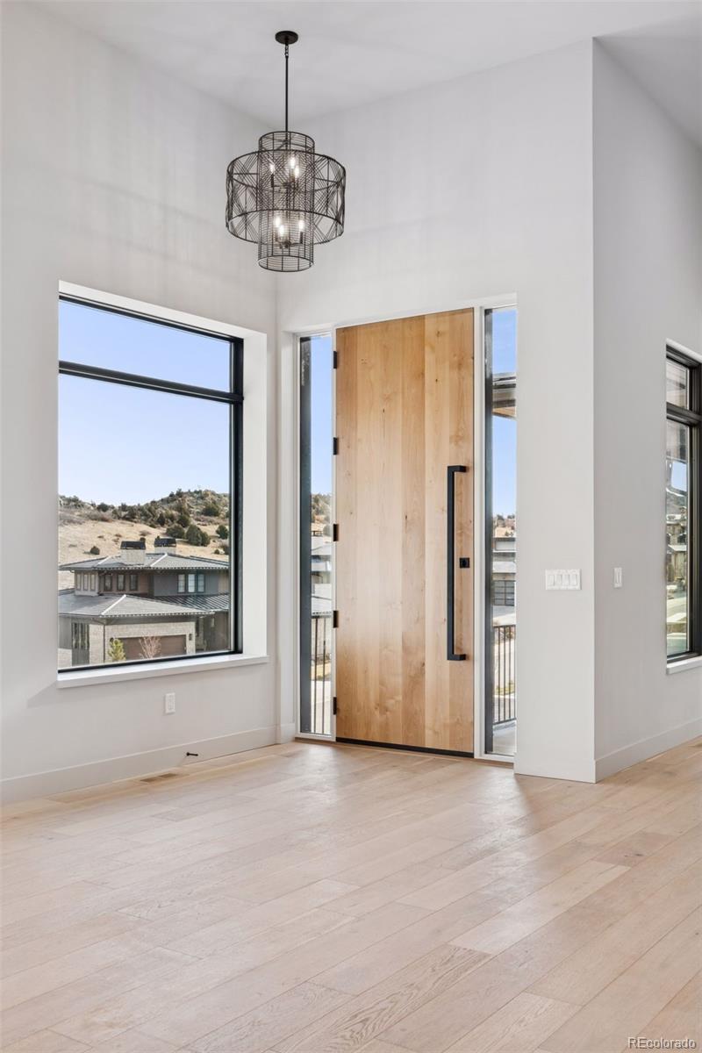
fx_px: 1053
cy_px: 526
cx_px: 351
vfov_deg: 53.1
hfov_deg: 36.9
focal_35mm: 36
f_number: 10
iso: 400
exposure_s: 1/30
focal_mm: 36
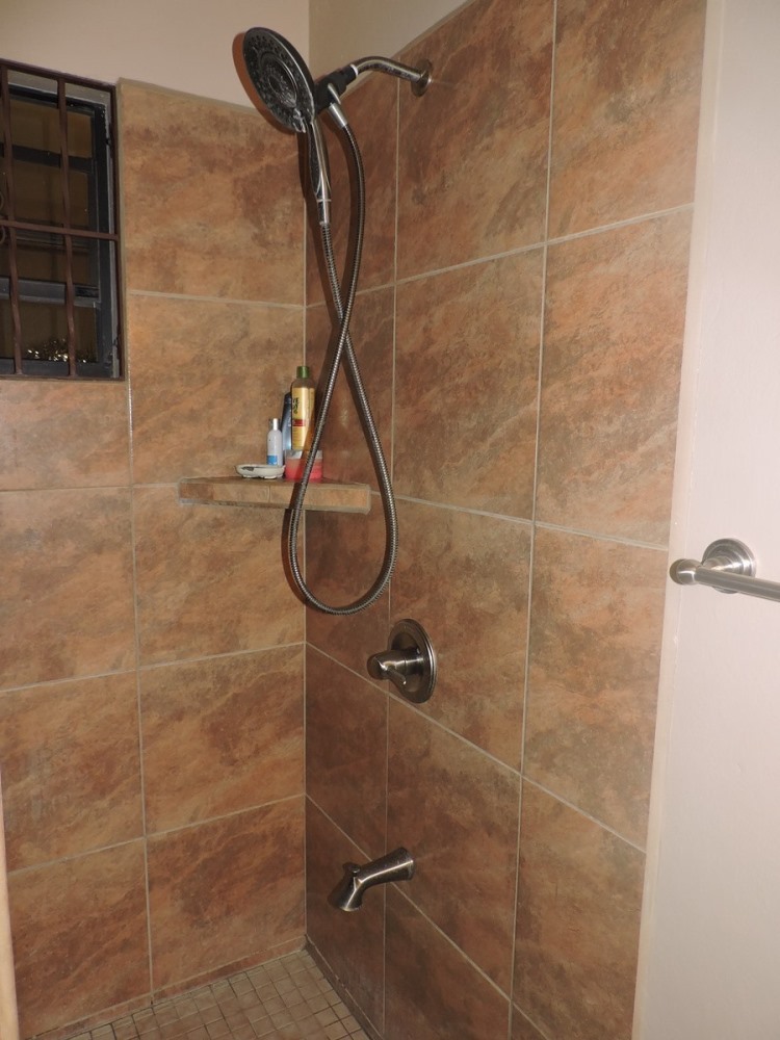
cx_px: 390
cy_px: 520
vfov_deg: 71.6
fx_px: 721
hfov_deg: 56.8
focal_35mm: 24
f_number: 3
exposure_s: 1/30
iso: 200
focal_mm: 4.3
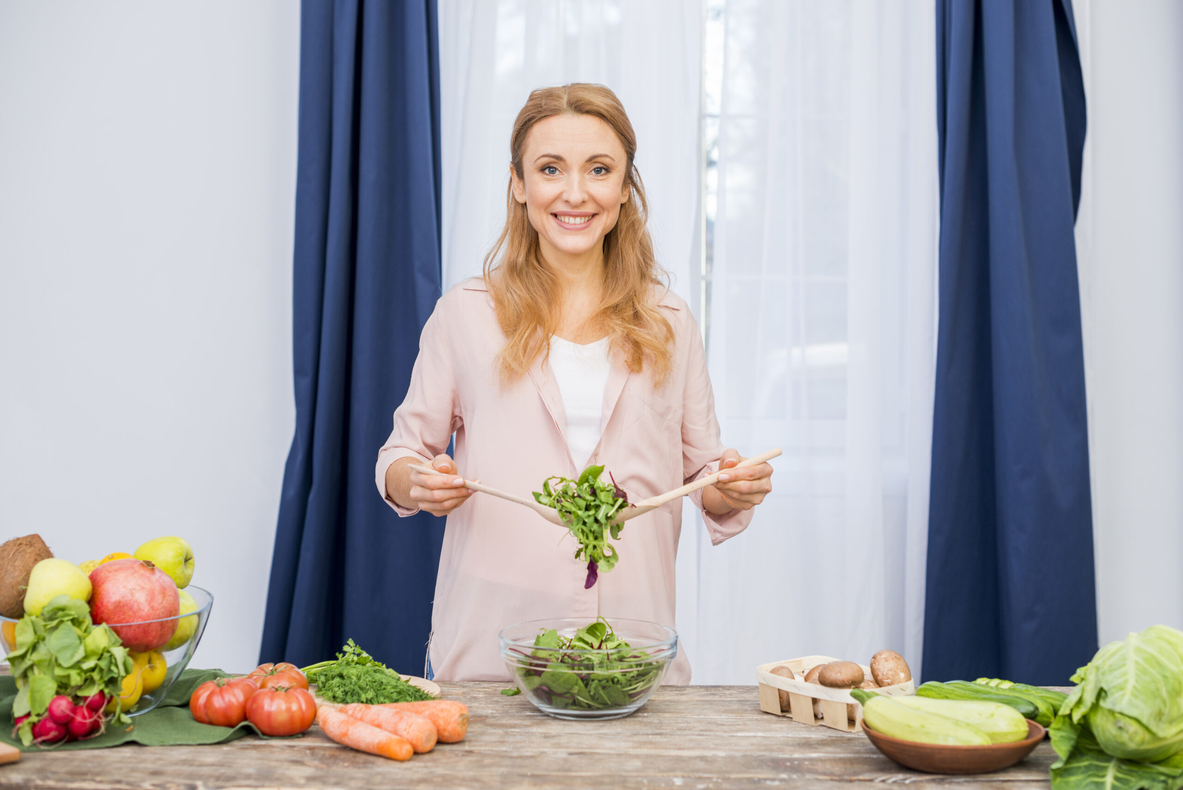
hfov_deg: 39.6
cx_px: 592
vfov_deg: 27.0
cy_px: 395
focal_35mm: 50
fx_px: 1644
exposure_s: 1/160
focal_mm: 50
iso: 250
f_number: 3.5
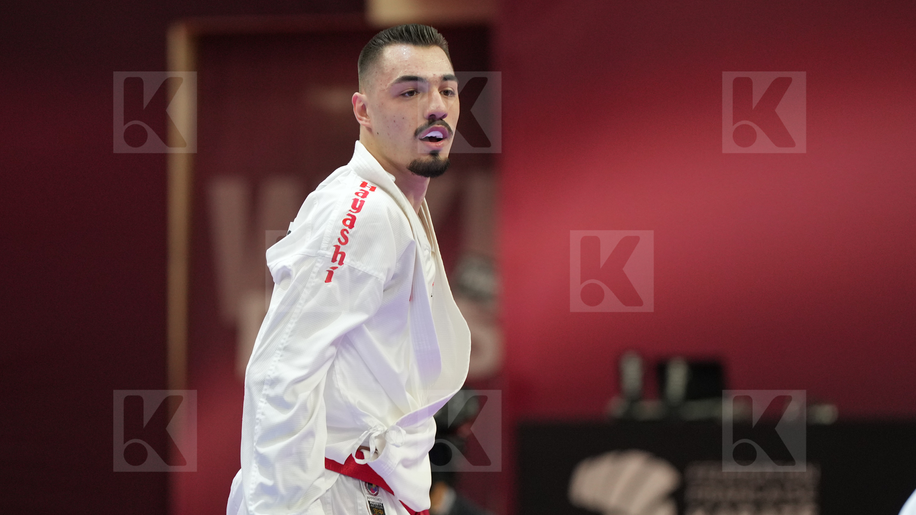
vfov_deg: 4.3
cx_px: 460
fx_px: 6898
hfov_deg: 7.6
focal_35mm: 284
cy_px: 271
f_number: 2.8
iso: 2000
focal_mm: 180
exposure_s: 1/1000
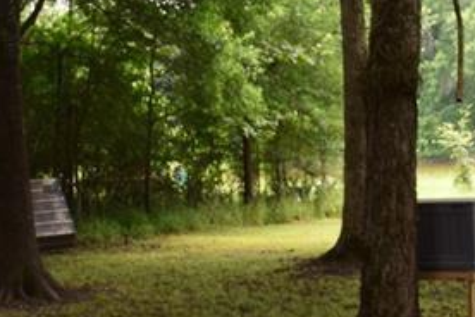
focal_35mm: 100
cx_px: 243
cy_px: 78
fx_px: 1319
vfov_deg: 13.6
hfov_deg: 20.4
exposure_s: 1/60
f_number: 8
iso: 400
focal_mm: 18
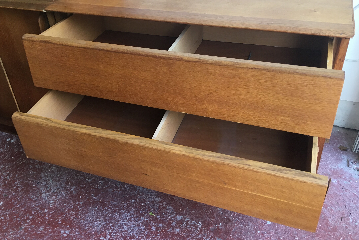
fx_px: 339
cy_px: 99
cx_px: 168
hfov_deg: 55.8
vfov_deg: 38.8
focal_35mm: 34
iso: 40
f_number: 2.2
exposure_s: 1/33
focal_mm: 4.15
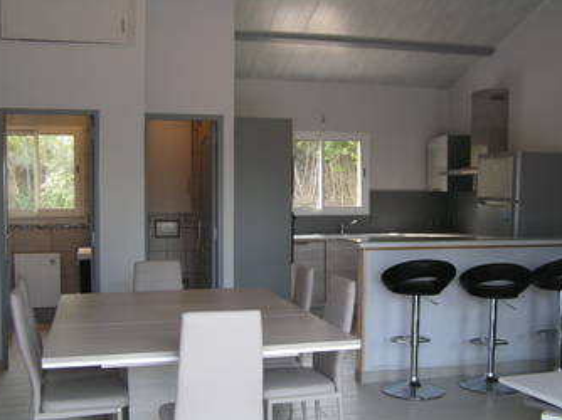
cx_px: 278
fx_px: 665
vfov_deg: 35.1
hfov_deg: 45.8
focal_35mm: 41
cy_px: 223
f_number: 2.8
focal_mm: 6.3
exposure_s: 1/40
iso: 50
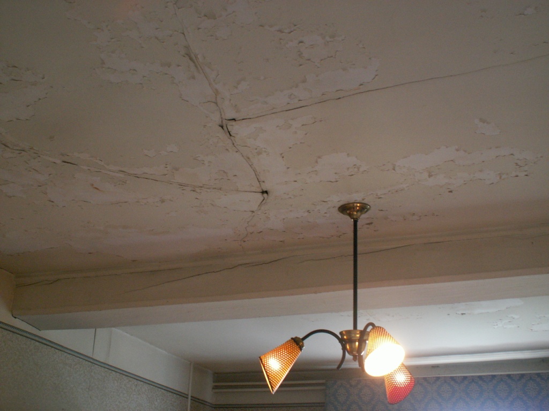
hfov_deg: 42.1
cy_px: 206
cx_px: 274
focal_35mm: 45
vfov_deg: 32.2
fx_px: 714
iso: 160
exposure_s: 1/25
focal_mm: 7.56
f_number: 3.2
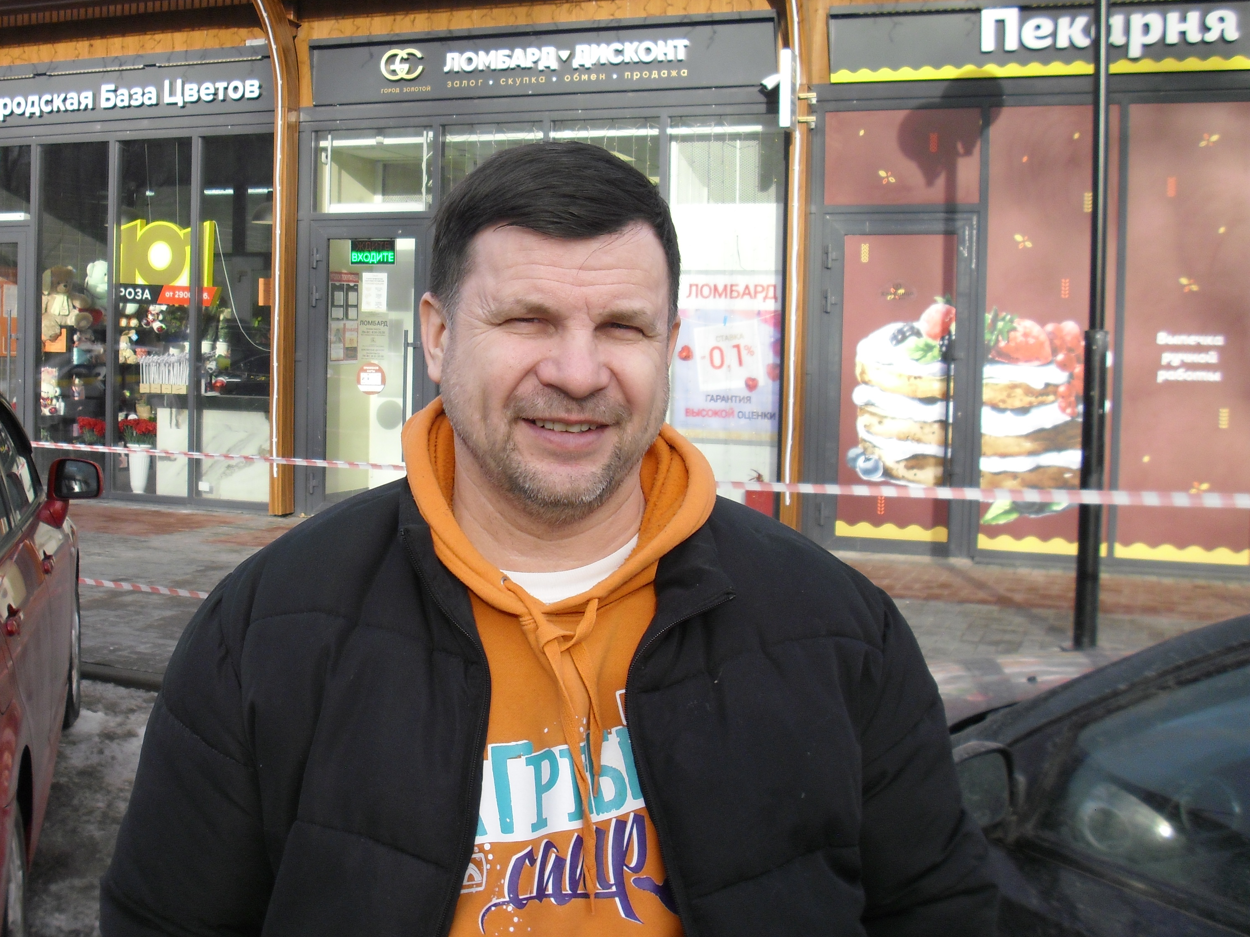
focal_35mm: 46
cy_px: 432
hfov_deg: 41.0
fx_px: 1661
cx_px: 496
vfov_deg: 31.5
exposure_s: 1/500
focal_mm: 6.2
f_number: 2.8
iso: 100
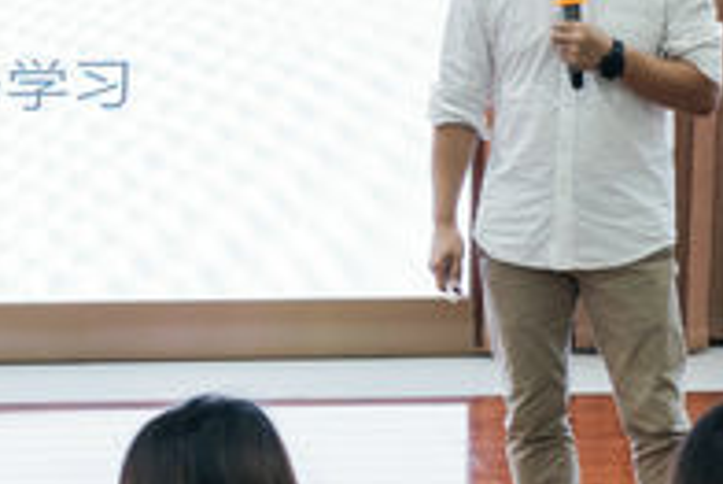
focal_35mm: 236
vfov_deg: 5.8
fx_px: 4743
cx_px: -48
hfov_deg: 8.7
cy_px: 205
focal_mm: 66
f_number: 5.6
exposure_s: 1/60
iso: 640
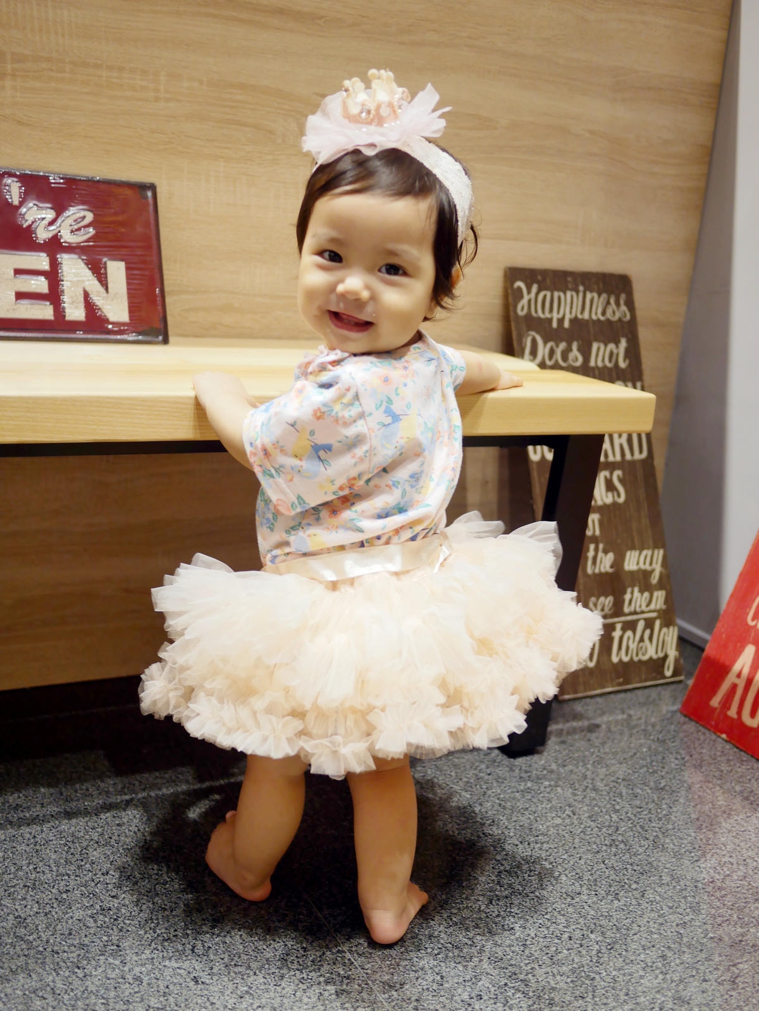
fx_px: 1168
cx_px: 380
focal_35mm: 40
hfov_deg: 36.0
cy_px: 506
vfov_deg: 46.8
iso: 200
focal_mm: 20
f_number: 1.7
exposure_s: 1/60
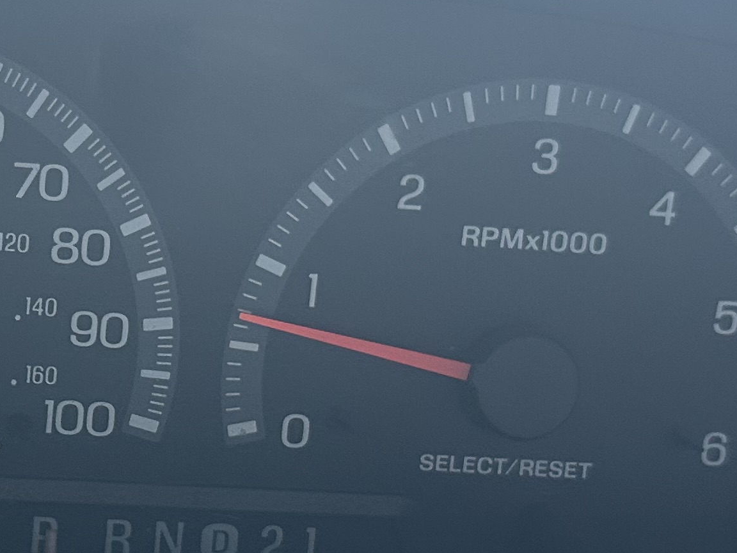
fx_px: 1937
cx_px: 120
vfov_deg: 16.2
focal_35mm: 91
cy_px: 378
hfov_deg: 21.2
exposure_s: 1/121
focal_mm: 5.7
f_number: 1.5
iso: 100
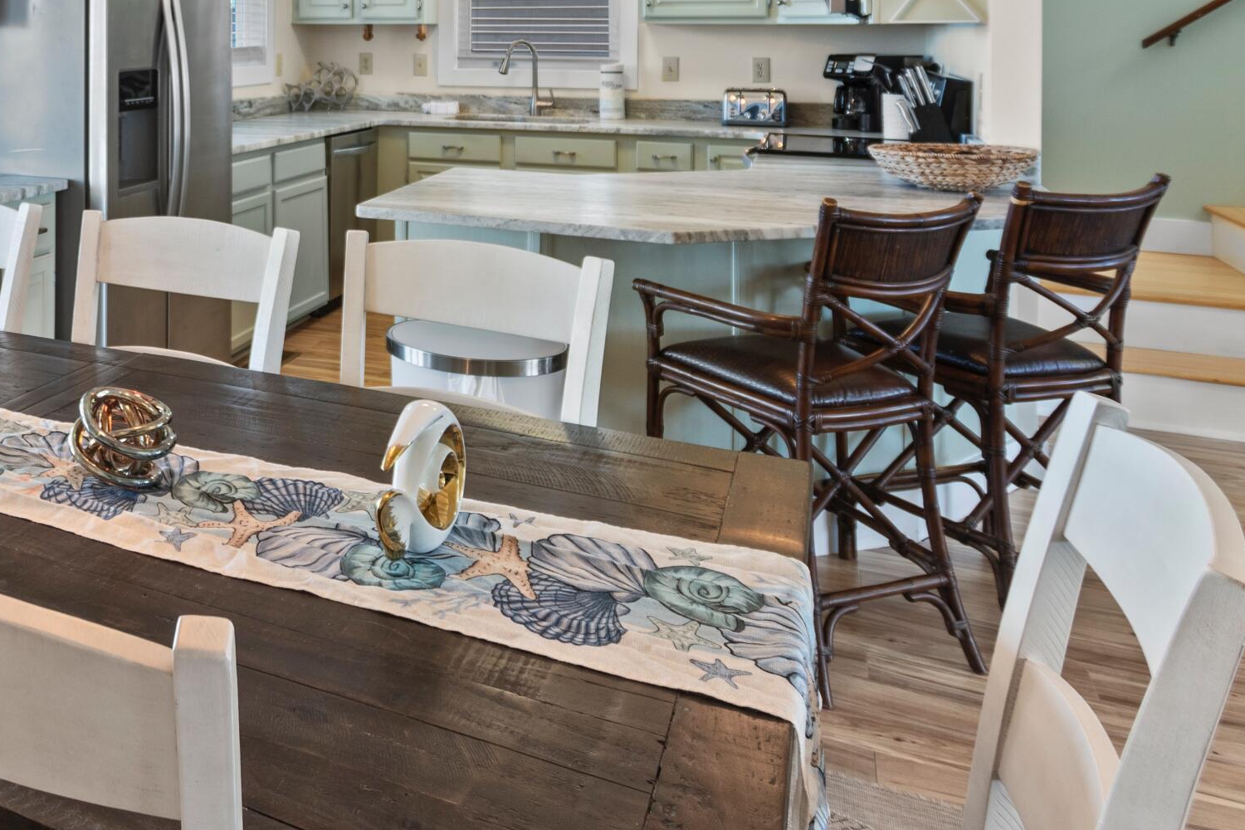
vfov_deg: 40.0
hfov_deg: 56.2
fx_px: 1037
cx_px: 203
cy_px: 67
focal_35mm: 30
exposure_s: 1/8
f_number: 4.5
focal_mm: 10
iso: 100
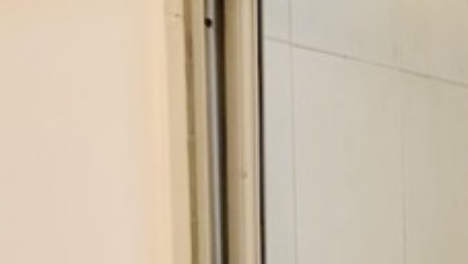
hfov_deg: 14.6
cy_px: 627
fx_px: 1651
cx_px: 771
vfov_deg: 8.4
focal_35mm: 133
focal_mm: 4.25
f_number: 1.8
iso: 100
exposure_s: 1/60
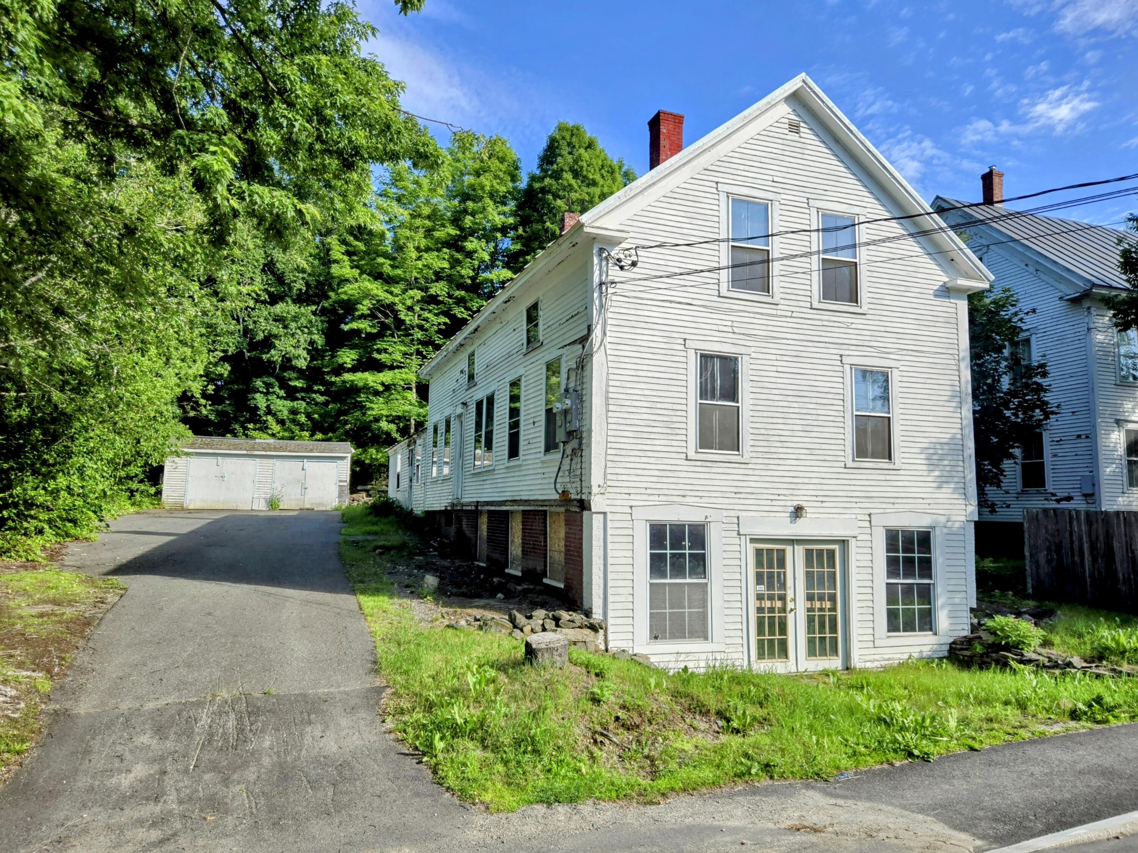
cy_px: 426
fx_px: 756
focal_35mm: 23
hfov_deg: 73.9
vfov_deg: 58.9
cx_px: 569
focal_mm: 5.4
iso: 25
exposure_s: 1/1571
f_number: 1.8
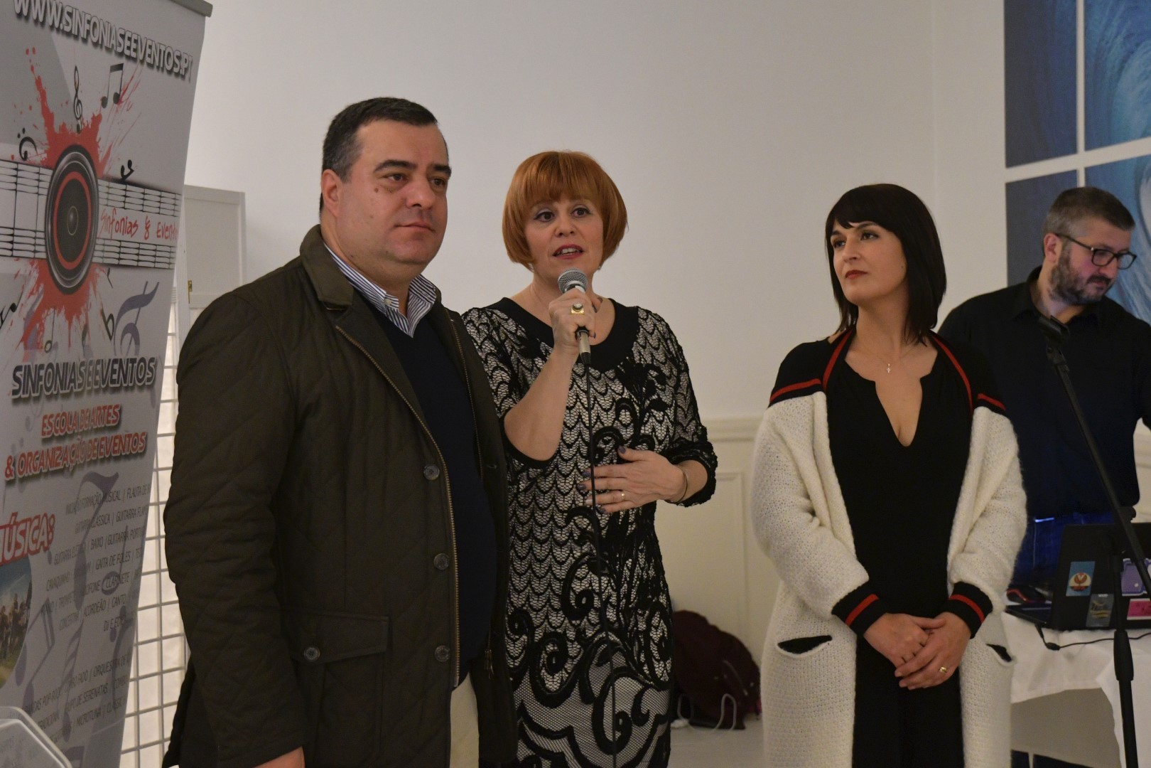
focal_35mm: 52
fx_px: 1678
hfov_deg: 37.9
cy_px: 384
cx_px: 576
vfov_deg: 25.8
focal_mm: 35
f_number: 3.3
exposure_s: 1/100
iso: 2000
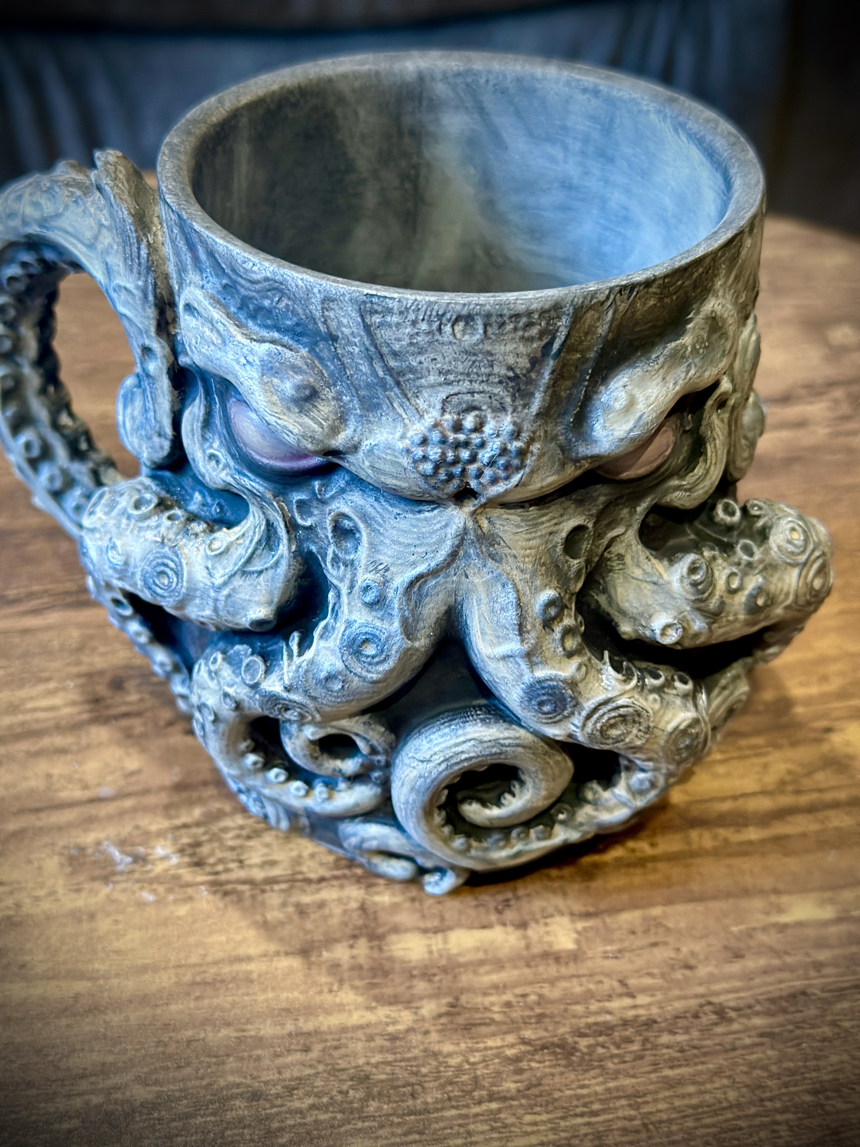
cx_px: 430
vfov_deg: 39.7
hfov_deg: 30.3
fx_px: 1590
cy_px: 574
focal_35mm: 48
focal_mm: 6.86
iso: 640
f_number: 1.78
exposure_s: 1/30
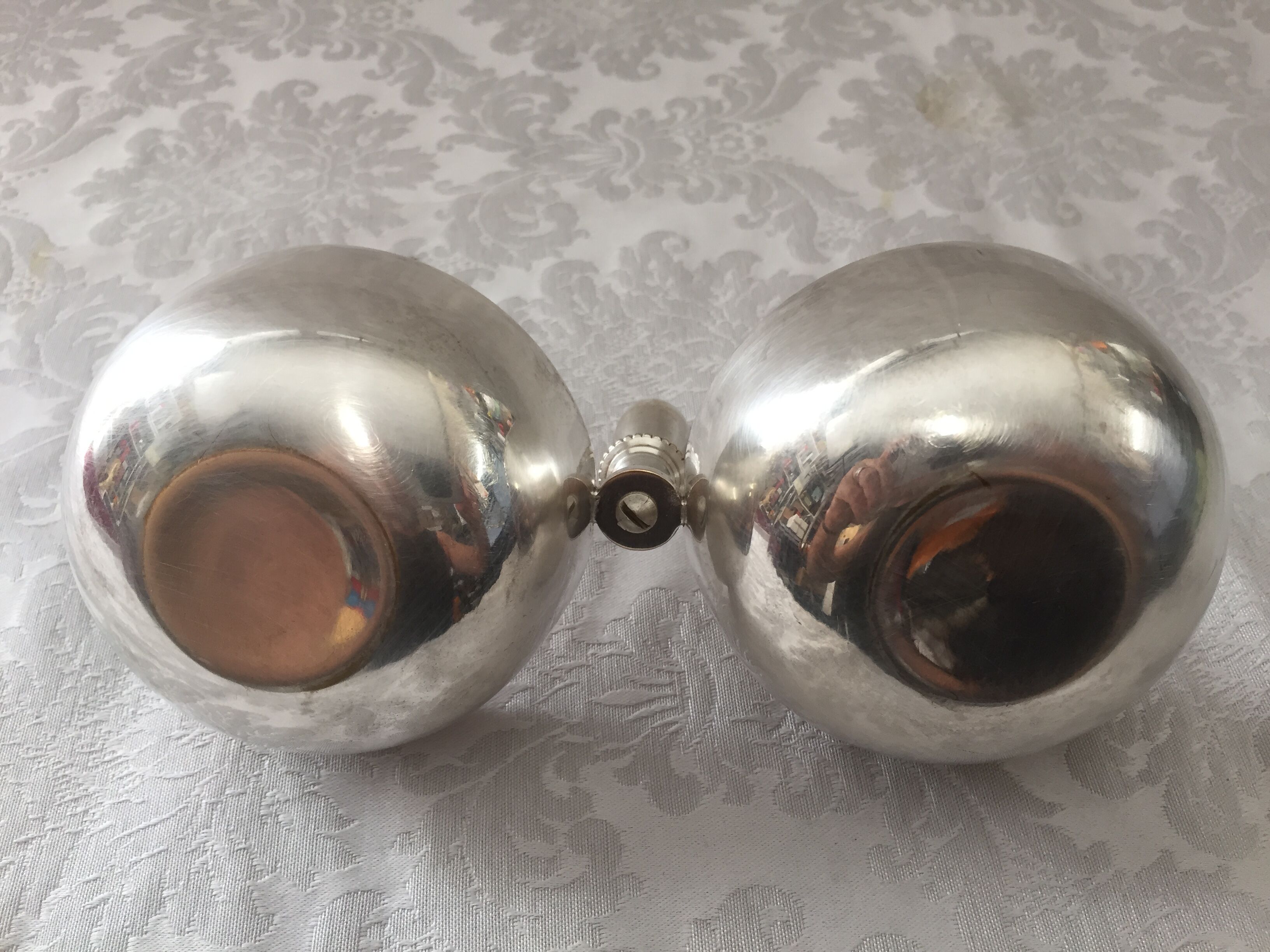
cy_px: 476
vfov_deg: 48.2
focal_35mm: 29
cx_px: 635
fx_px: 1064
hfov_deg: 61.7
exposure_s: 1/33
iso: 32
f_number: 2.2
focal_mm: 4.15
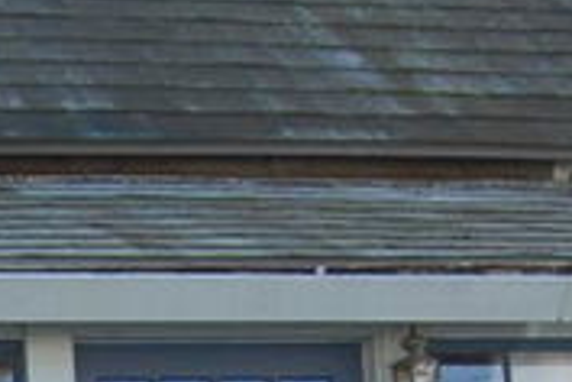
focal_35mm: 156
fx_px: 2478
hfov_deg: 12.6
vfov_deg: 8.4
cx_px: -223
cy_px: 745
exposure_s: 1/160
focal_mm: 18
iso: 200
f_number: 6.3
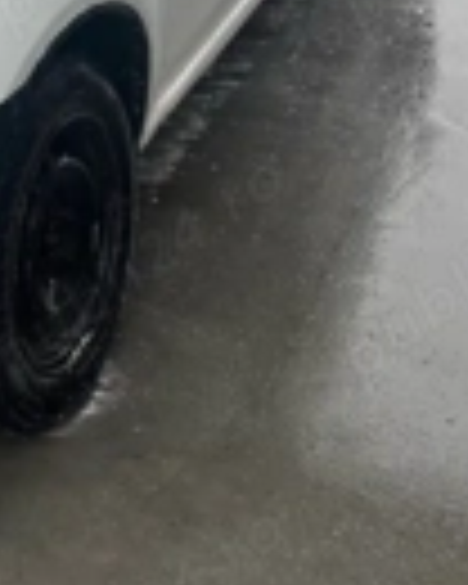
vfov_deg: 23.2
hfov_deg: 18.4
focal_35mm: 78
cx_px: -122
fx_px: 1350
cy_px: -27
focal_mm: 5.1
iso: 40
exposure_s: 1/175
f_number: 1.6
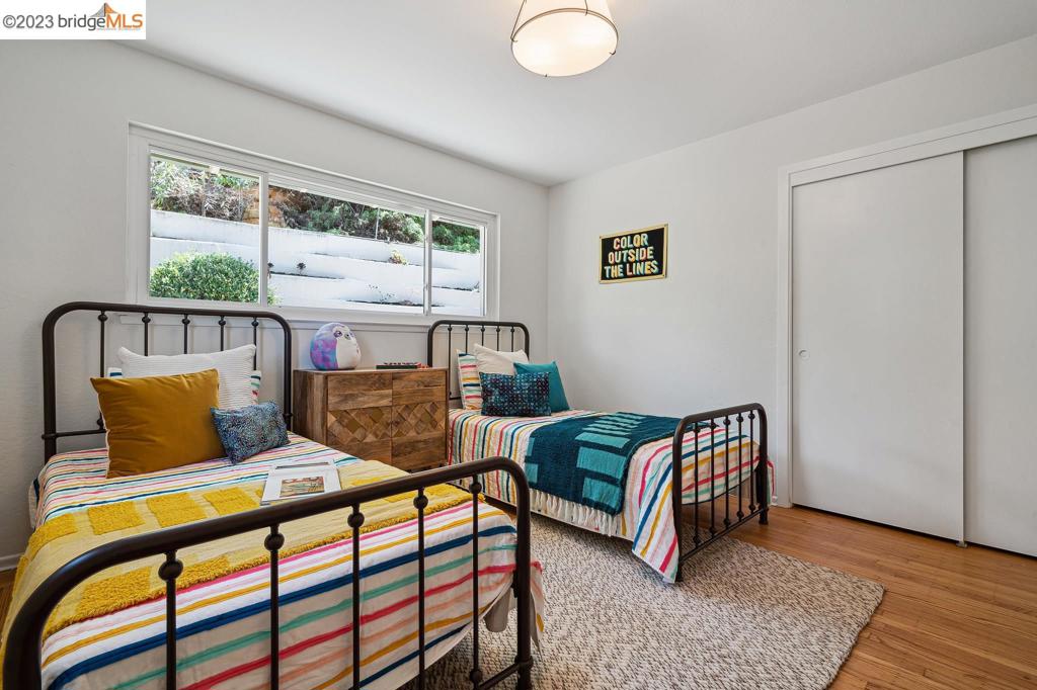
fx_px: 461
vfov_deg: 73.7
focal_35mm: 16
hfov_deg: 96.8
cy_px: 345
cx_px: 518
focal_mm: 16
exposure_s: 1/5
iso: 400
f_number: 11
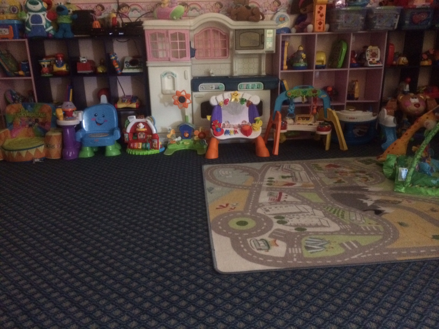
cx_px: 220
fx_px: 380
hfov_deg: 60.0
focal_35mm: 30
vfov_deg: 46.8
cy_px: 164
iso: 500
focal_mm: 4.12
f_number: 2.2
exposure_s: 1/15
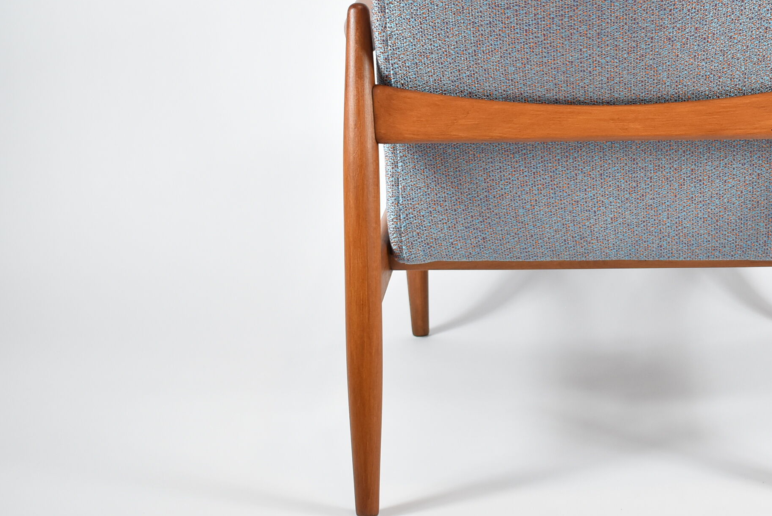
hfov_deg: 26.8
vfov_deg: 18.4
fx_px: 1588
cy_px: 164
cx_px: 607
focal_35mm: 74
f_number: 4.2
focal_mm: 30
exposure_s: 1/125
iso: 900
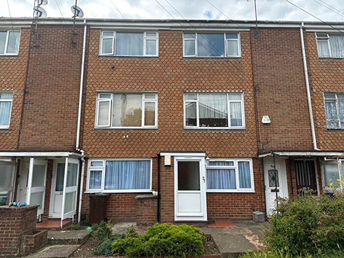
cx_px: 172
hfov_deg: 71.6
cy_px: 129
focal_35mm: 24
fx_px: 239
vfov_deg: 56.8
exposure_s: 1/1812
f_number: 1.78
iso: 80
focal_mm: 6.86
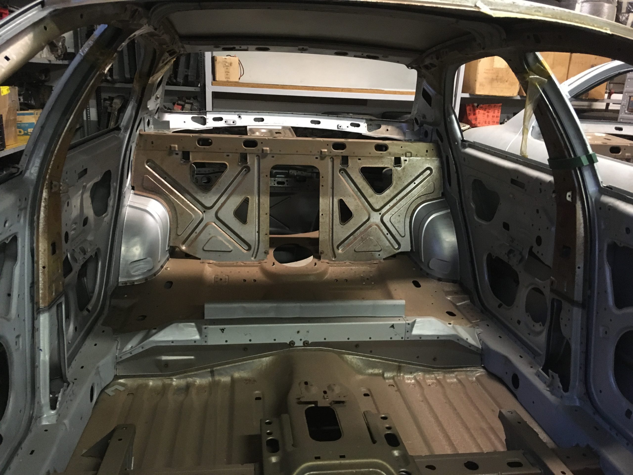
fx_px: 530
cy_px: 238
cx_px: 316
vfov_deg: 48.2
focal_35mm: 29
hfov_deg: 61.7
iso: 250
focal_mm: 4.15
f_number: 2.2
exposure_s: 1/17
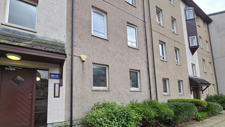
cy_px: 86
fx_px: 89
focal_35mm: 15
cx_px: 107
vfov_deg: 68.3
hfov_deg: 102.9
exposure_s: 1/315
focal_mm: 2.2
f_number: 2.2
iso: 50
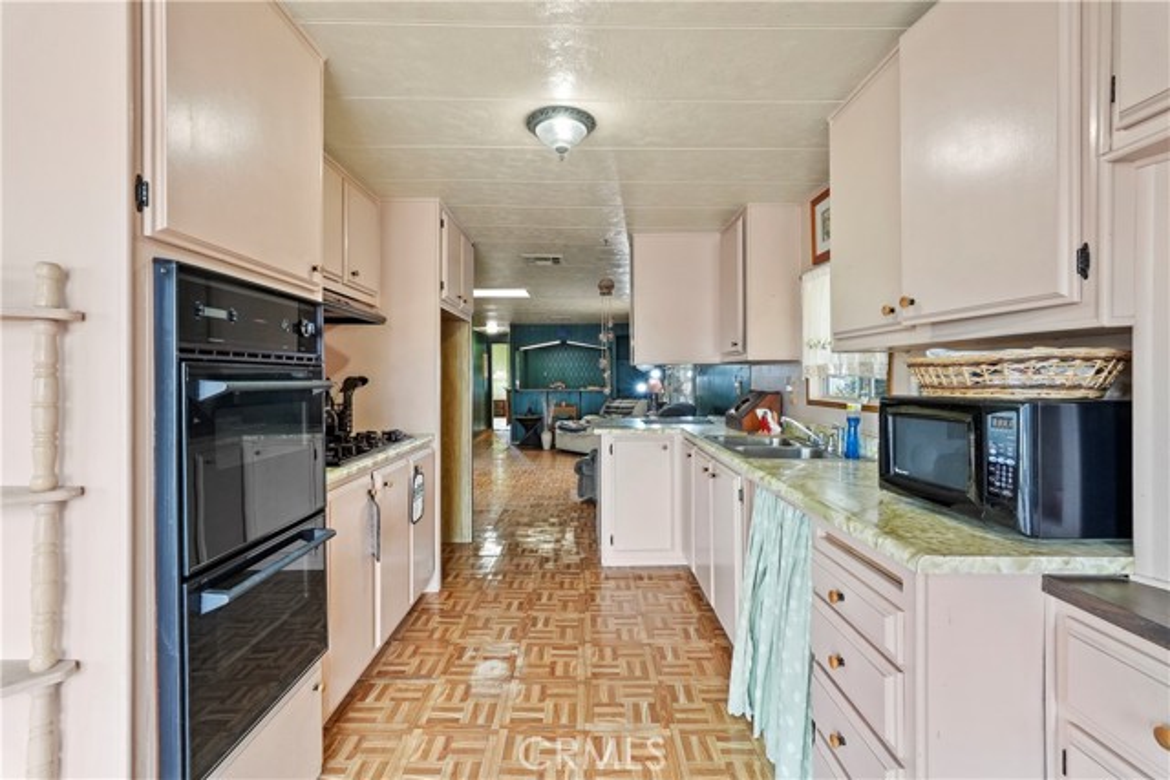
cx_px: 585
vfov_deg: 73.8
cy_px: 390
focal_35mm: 16
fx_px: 520
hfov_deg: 96.7
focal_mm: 16
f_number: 7.1
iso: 2000
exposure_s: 1/15
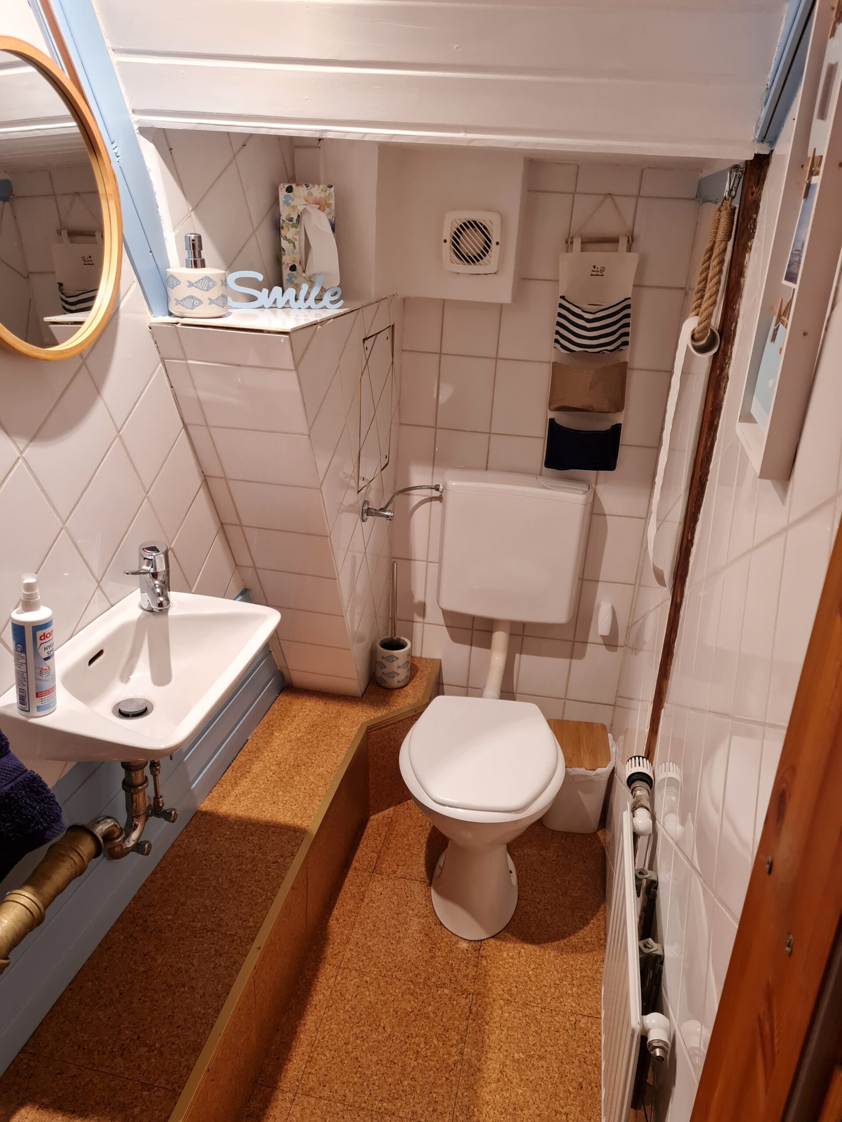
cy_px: 561
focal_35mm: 26
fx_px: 843
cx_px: 421
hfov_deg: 53.1
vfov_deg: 67.3
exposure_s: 1/50
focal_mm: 5.4
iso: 320
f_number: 1.8
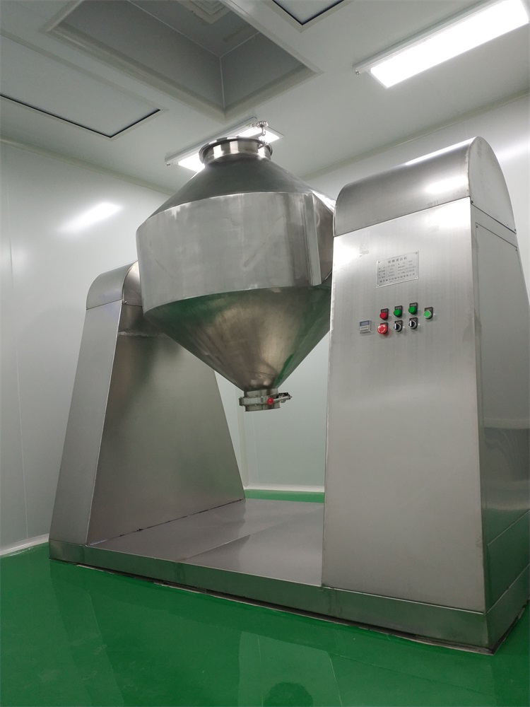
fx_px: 653
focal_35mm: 32
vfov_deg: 56.8
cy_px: 354
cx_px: 265
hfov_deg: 44.2
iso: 188
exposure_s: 1/25
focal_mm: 4.5
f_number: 2
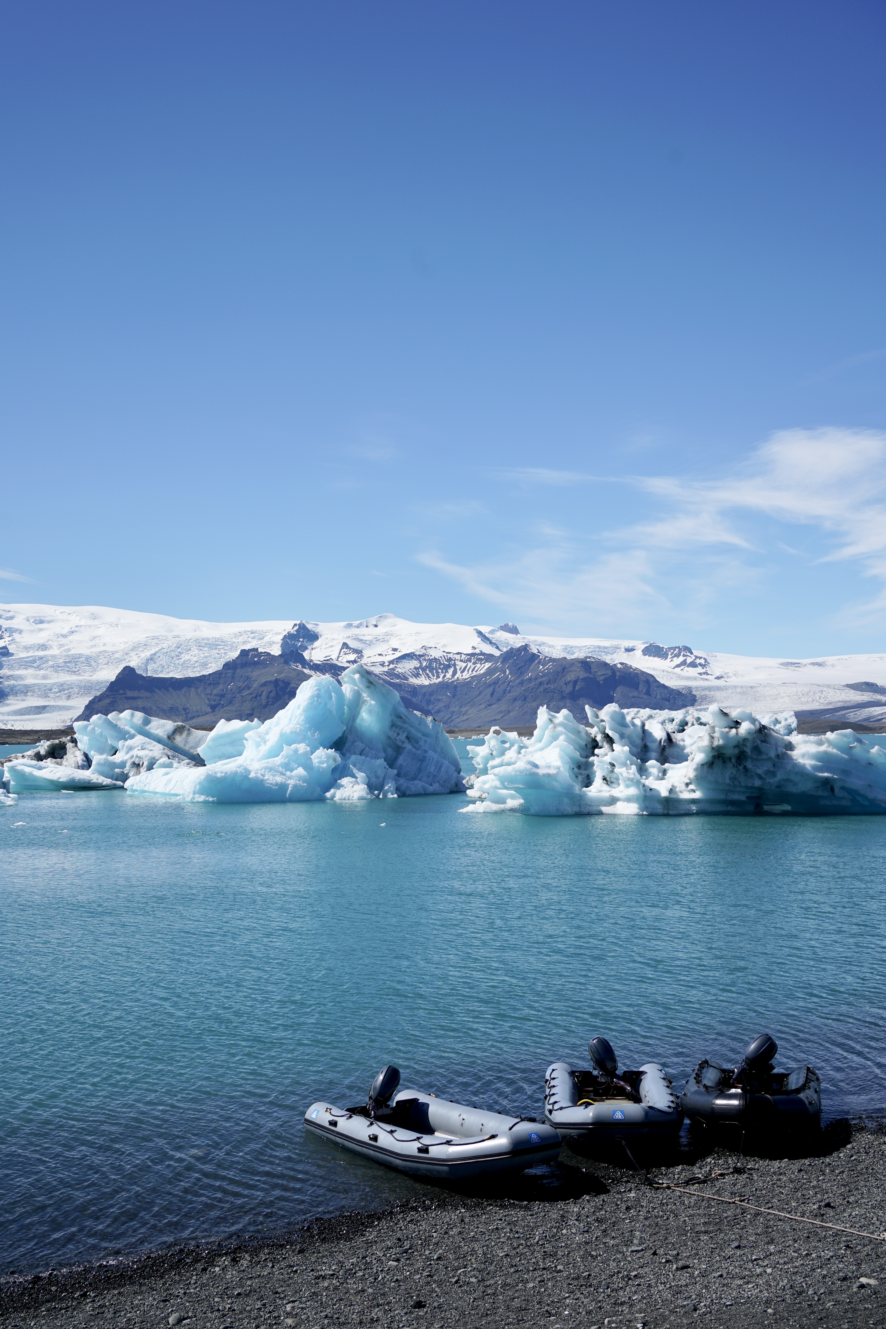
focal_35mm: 35
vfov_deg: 54.4
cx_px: 443
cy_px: 664
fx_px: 1292
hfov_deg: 37.9
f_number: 8
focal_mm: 35
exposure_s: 1/640
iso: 100
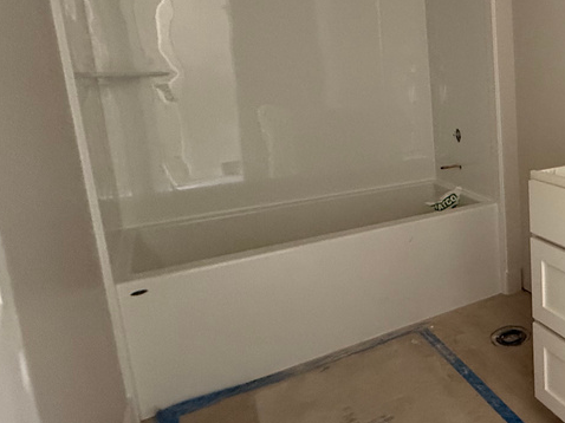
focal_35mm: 30
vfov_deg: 46.3
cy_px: 156
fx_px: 489
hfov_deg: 47.3
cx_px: 591
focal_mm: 2.22
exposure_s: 1/60
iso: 500
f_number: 2.2
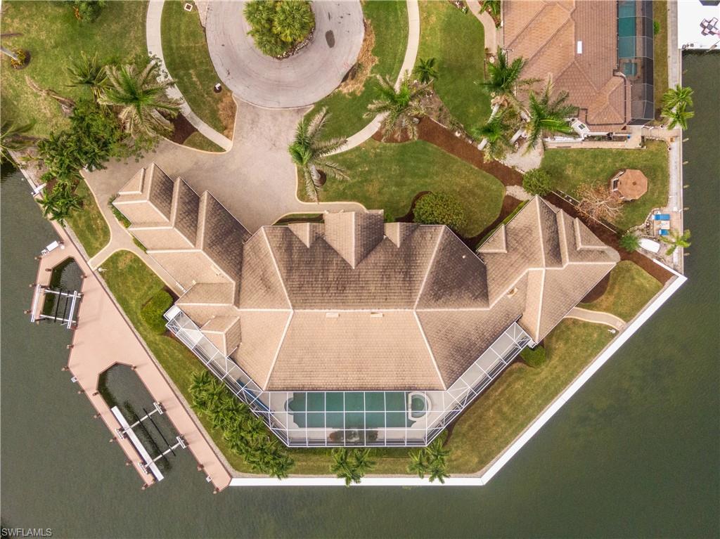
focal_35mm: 40
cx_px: 360
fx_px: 832
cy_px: 270
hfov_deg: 46.8
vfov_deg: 35.9
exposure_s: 1/80
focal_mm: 6.92
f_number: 3.5
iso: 400
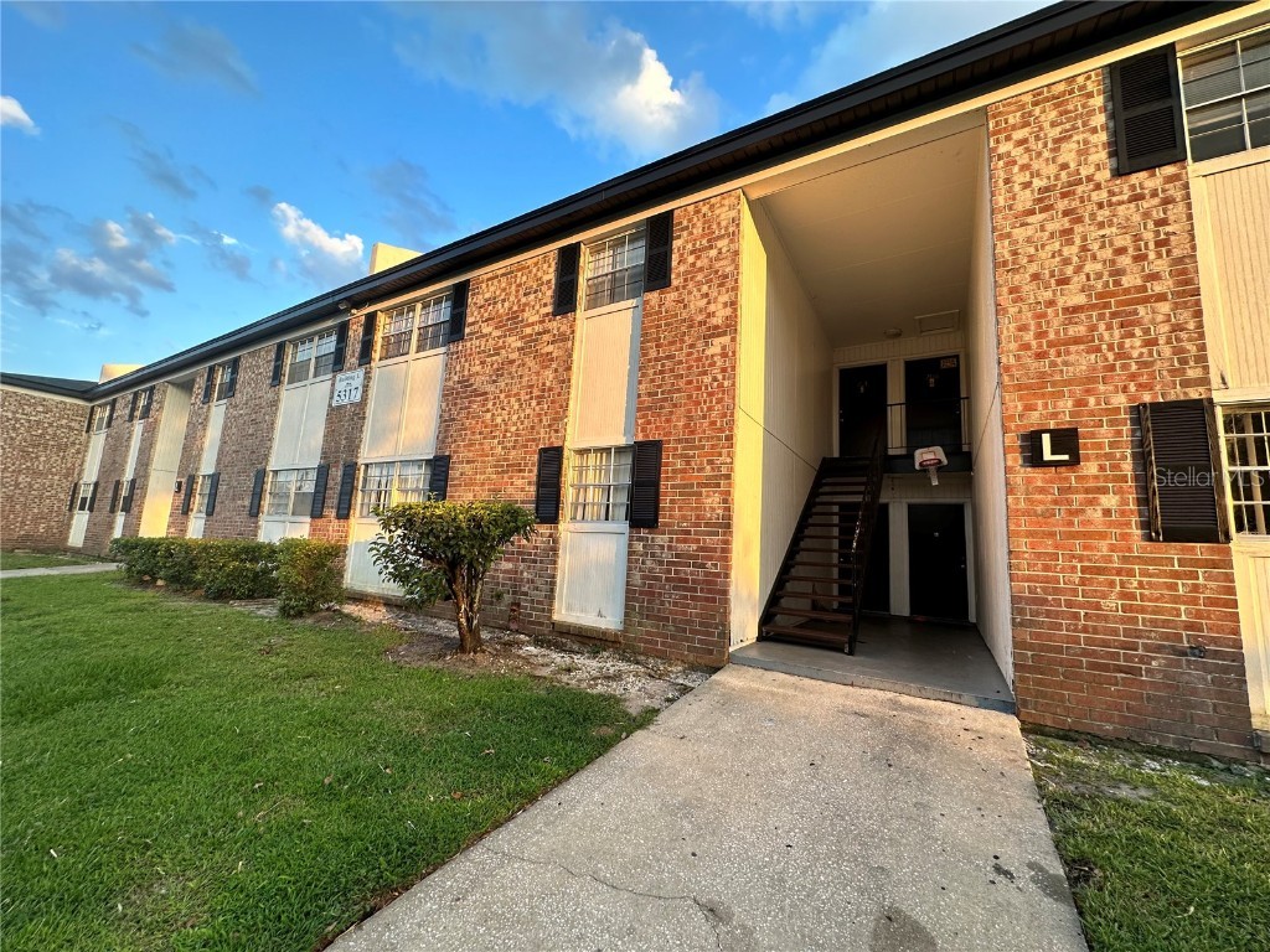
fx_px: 514
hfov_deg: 102.1
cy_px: 476
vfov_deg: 85.7
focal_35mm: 14
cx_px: 635
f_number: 2.2
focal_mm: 2.22
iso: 40
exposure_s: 1/186
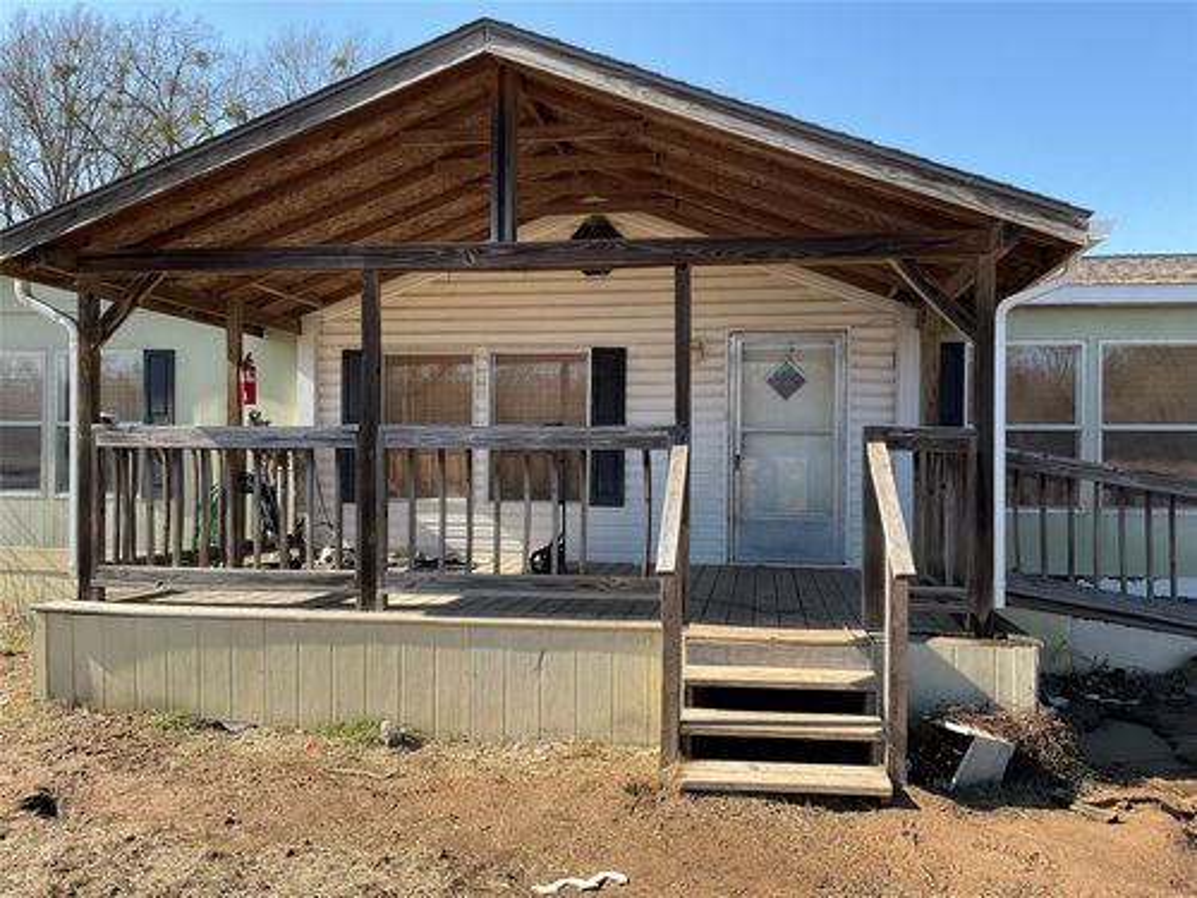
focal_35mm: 29
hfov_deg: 61.7
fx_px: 1003
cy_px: 449
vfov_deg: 48.2
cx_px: 598
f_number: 1.8
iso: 16
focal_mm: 3
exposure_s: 1/804
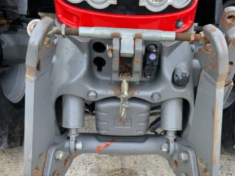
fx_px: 292
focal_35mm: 43
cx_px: 131
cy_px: 111
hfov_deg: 43.8
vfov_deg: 33.4
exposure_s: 1/82
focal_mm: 3
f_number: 1.8
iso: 64
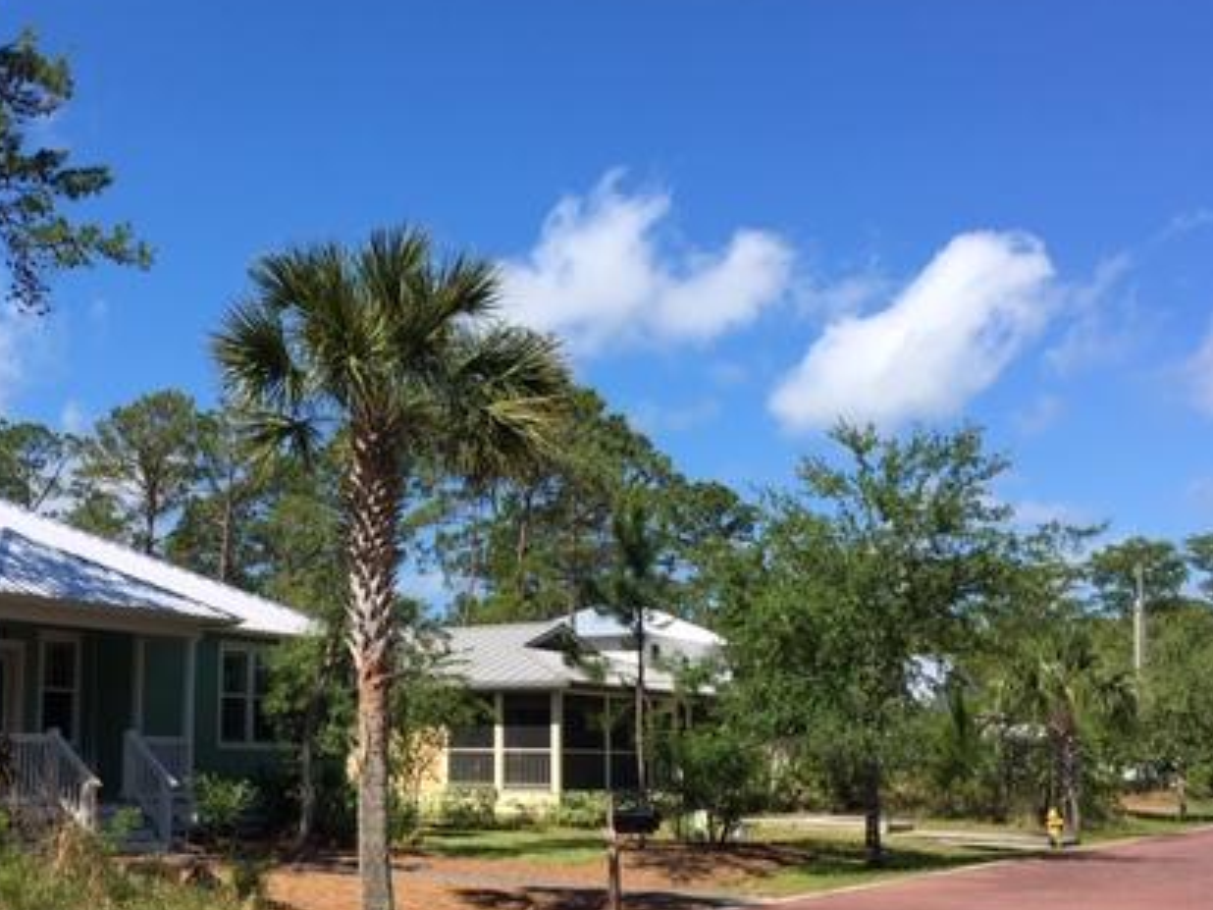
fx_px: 1577
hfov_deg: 41.7
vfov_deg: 32.0
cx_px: 433
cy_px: 571
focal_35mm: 45
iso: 25
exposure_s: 1/1425
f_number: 2.2
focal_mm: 4.15
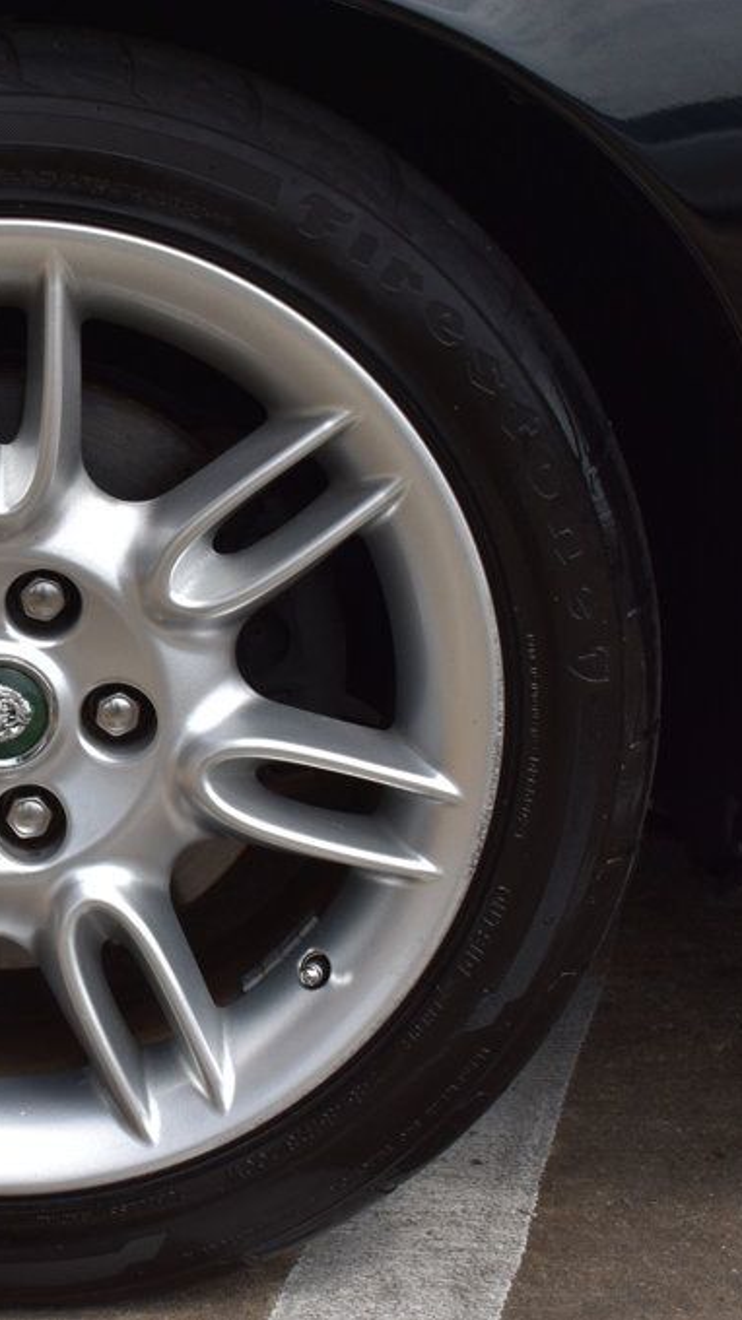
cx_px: 19
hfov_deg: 16.7
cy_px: 660
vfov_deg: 29.8
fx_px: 2486
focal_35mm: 71
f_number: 11
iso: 320
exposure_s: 1/500
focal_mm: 30
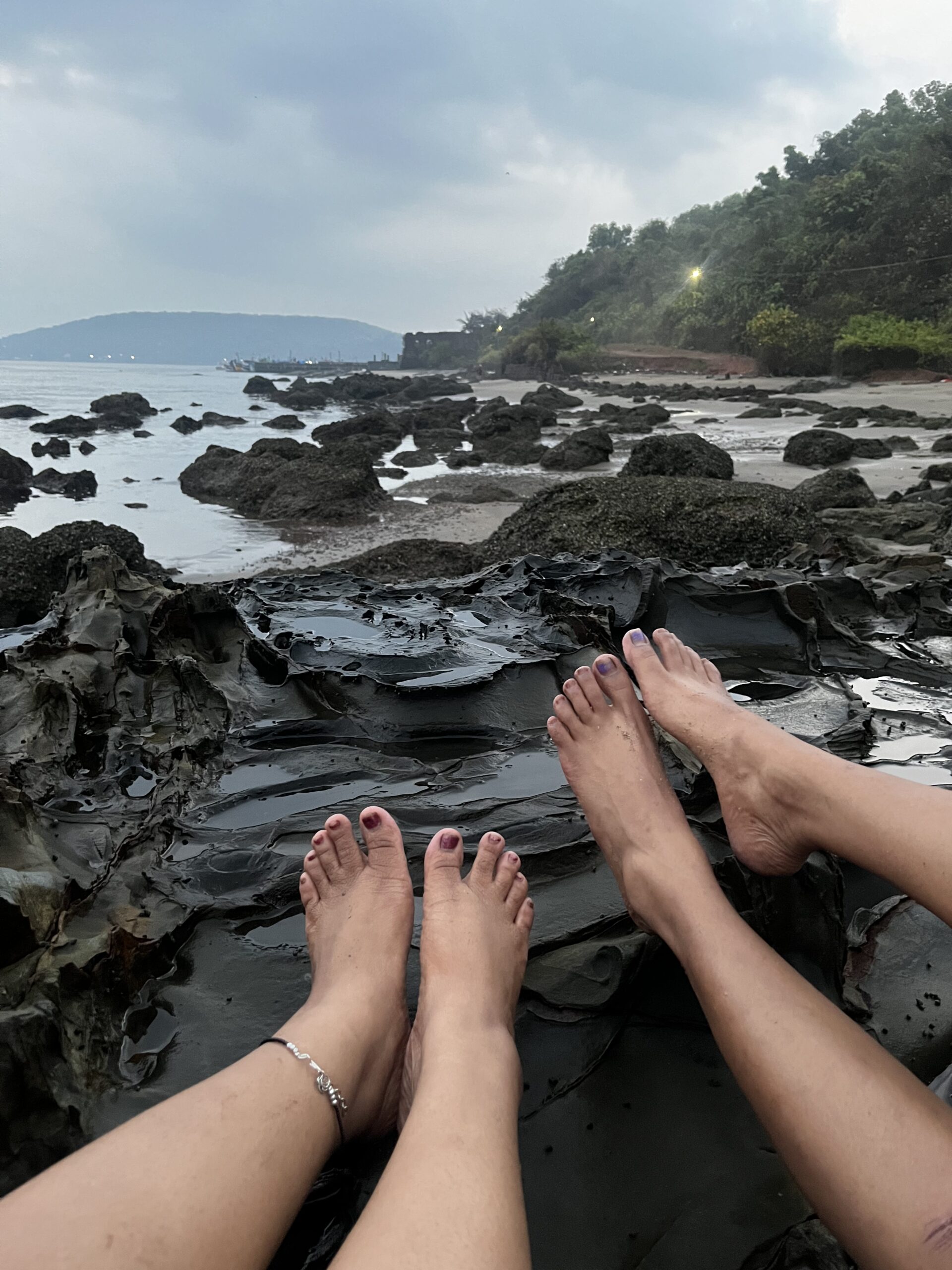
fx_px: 953
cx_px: 476
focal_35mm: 26
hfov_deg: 53.1
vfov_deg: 67.3
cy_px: 635
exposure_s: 1/56
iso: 500
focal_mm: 5.1
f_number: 1.6
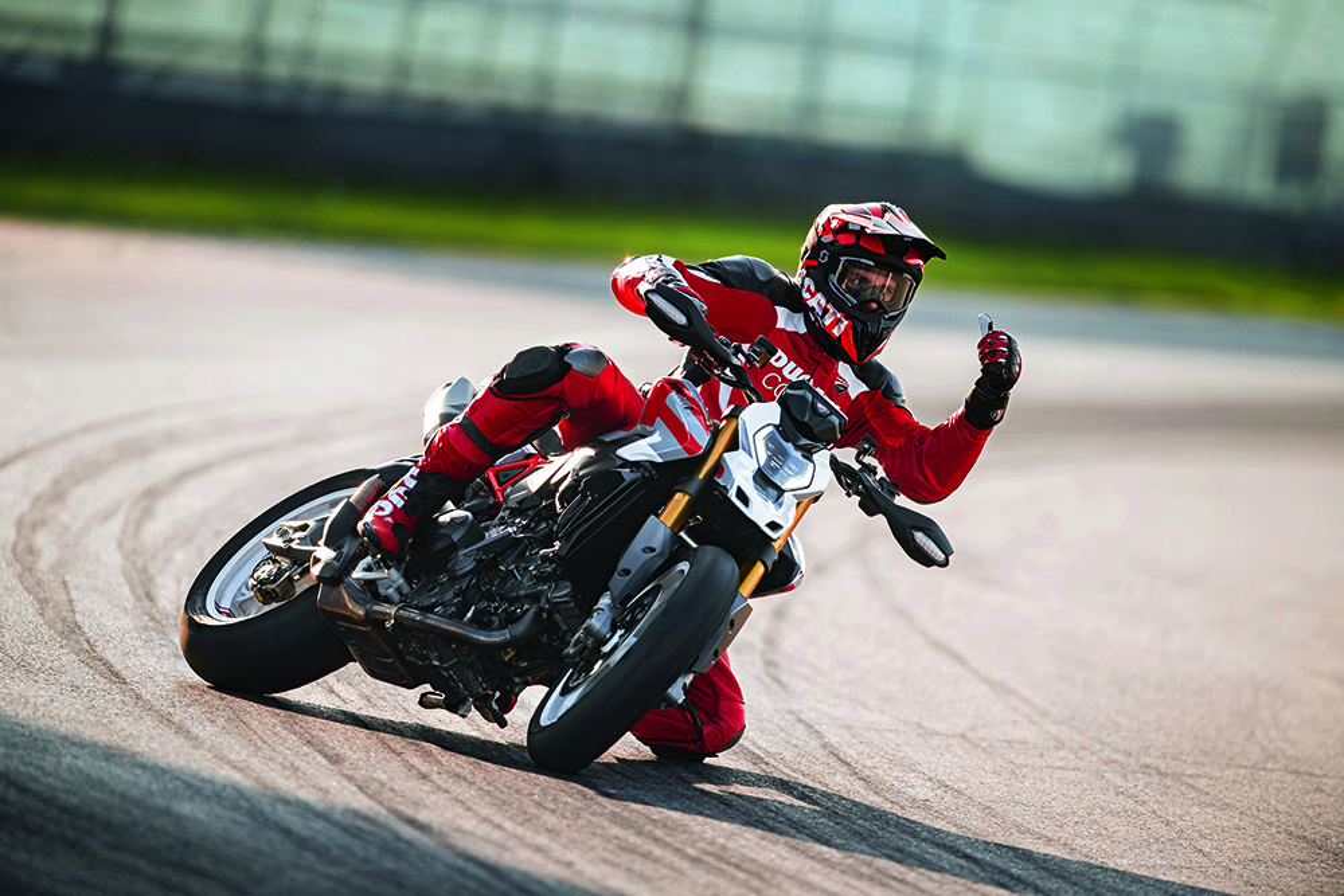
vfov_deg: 3.4
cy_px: 448
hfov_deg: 5.2
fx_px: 14934
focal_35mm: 400
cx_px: 672
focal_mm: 400
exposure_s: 1/640
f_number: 3.5
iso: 125
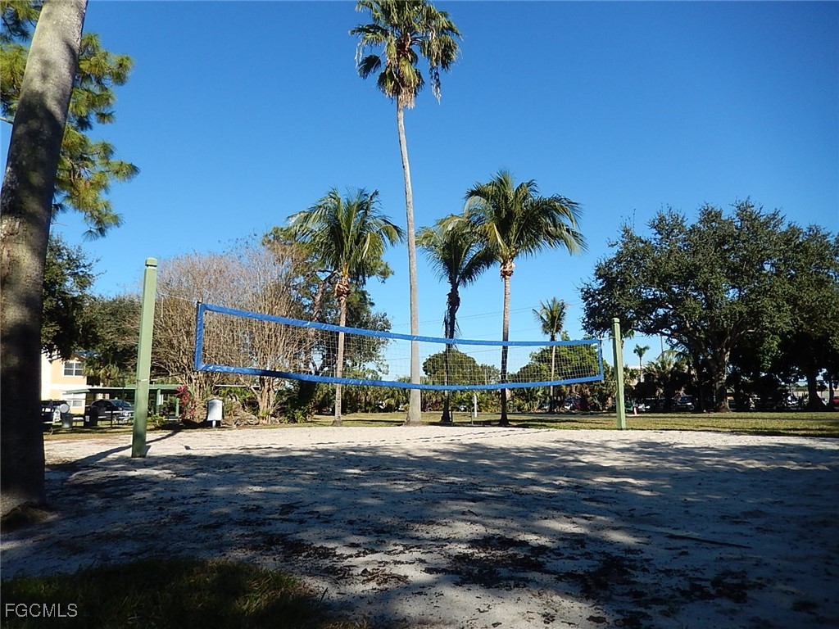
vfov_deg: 54.9
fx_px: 606
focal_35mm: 25
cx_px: 420
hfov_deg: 69.4
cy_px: 314
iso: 125
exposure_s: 1/1250
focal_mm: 4.5
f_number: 3.4
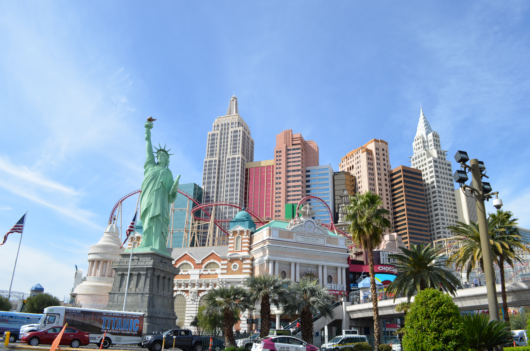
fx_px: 397
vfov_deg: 47.7
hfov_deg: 67.5
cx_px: 265
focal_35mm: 27
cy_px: 176
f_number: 8
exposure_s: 1/250
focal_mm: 18
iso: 110
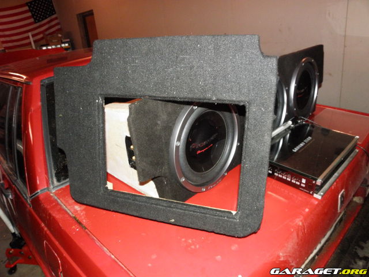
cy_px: 138
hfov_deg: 67.3
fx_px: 277
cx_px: 184
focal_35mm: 26
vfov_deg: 53.1
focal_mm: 4.6
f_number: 5.6
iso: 400
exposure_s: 1/30
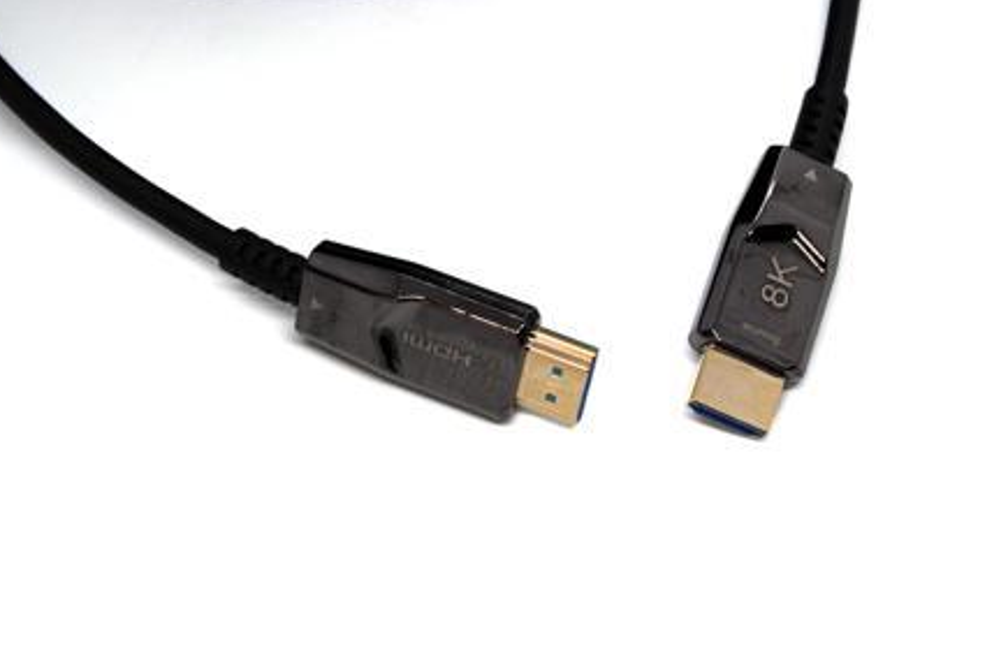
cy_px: 338
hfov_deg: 27.7
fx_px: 2030
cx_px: 545
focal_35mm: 73
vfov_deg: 18.7
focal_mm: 42
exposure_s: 1/8
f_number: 9
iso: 100
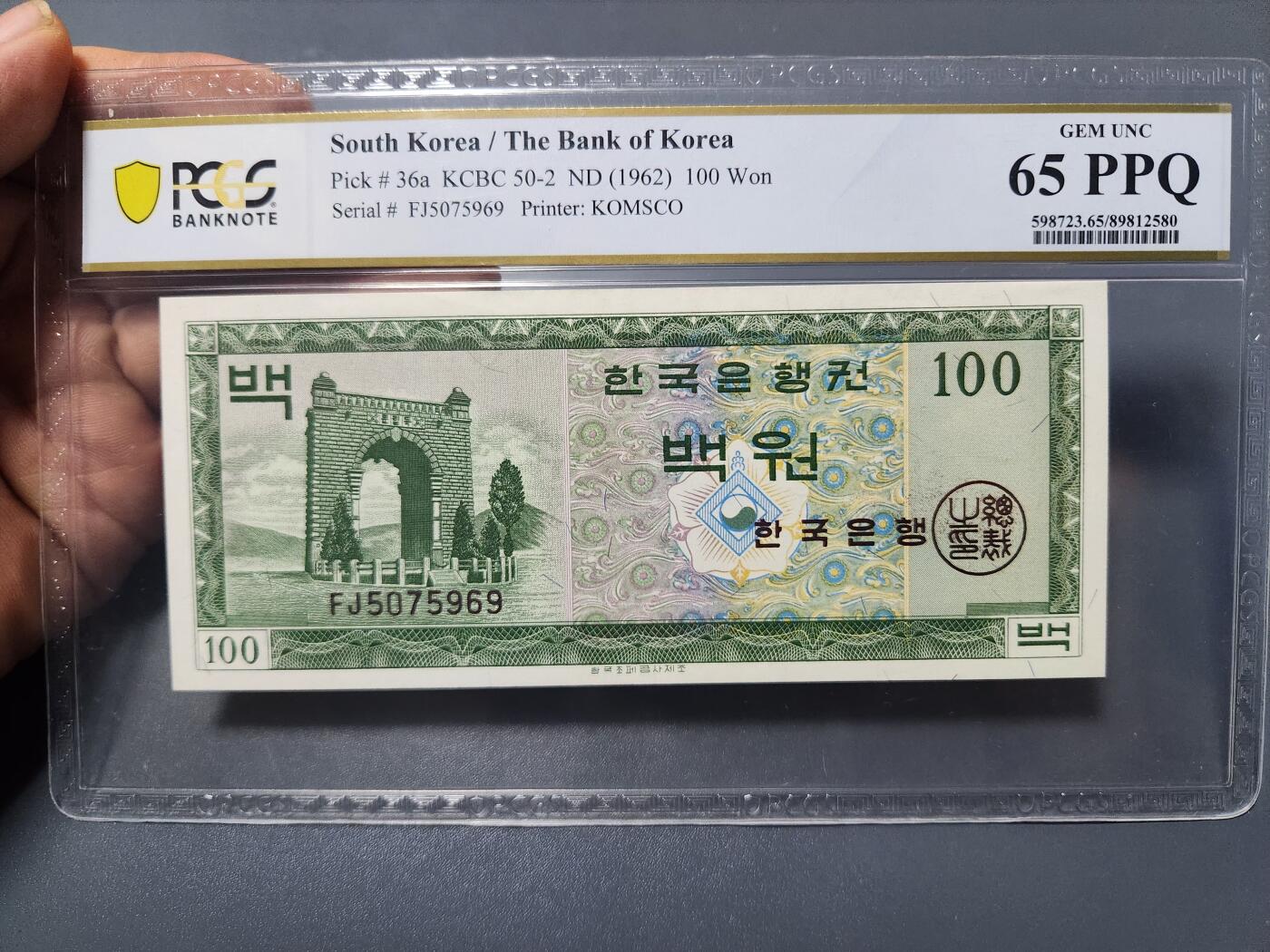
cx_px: 635
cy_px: 476
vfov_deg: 58.9
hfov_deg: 73.9
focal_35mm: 23
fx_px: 844
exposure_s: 1/100
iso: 800
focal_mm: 5.4
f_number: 1.8
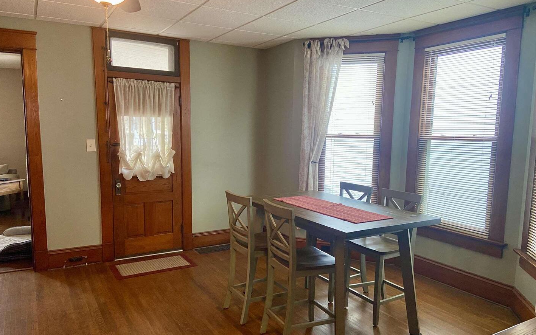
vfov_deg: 44.5
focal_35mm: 28
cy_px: 188
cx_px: 264
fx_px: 409
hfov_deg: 66.5
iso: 400
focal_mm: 4.25
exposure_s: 1/40
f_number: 1.8
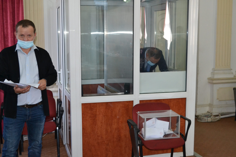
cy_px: 78
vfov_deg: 28.1
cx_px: 118
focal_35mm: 48
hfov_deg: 41.1
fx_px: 315
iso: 2500
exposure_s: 1/60
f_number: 4.8
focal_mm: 32
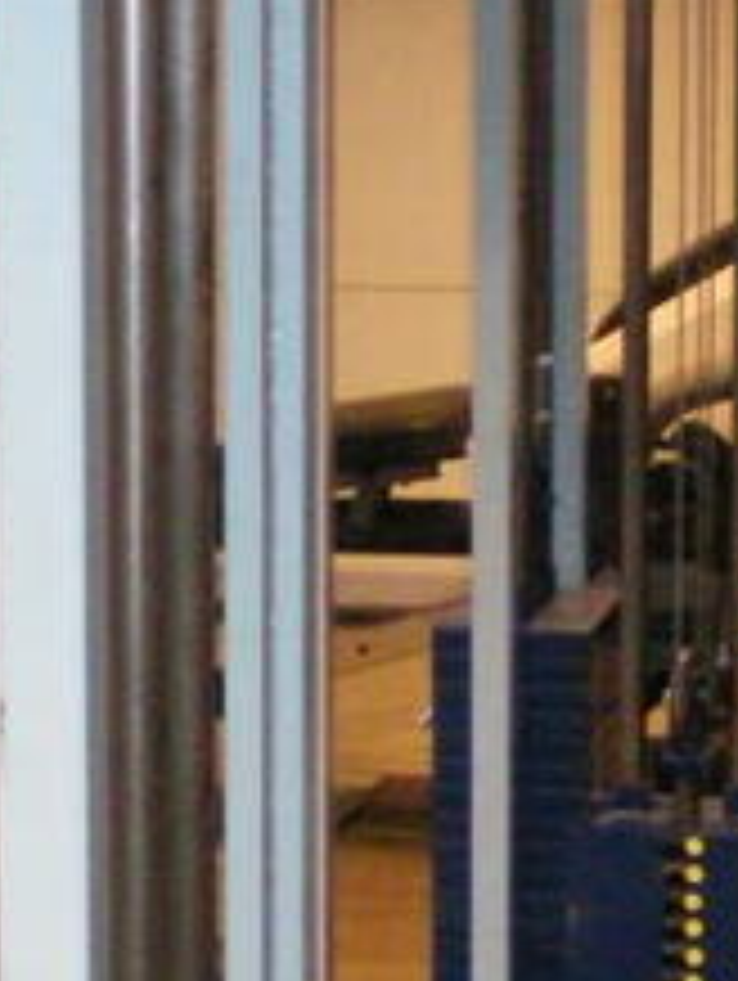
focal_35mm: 174
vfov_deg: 11.3
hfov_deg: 8.5
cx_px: 261
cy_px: 680
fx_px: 4937
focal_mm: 6.3
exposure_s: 1/60
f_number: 3.1
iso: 400
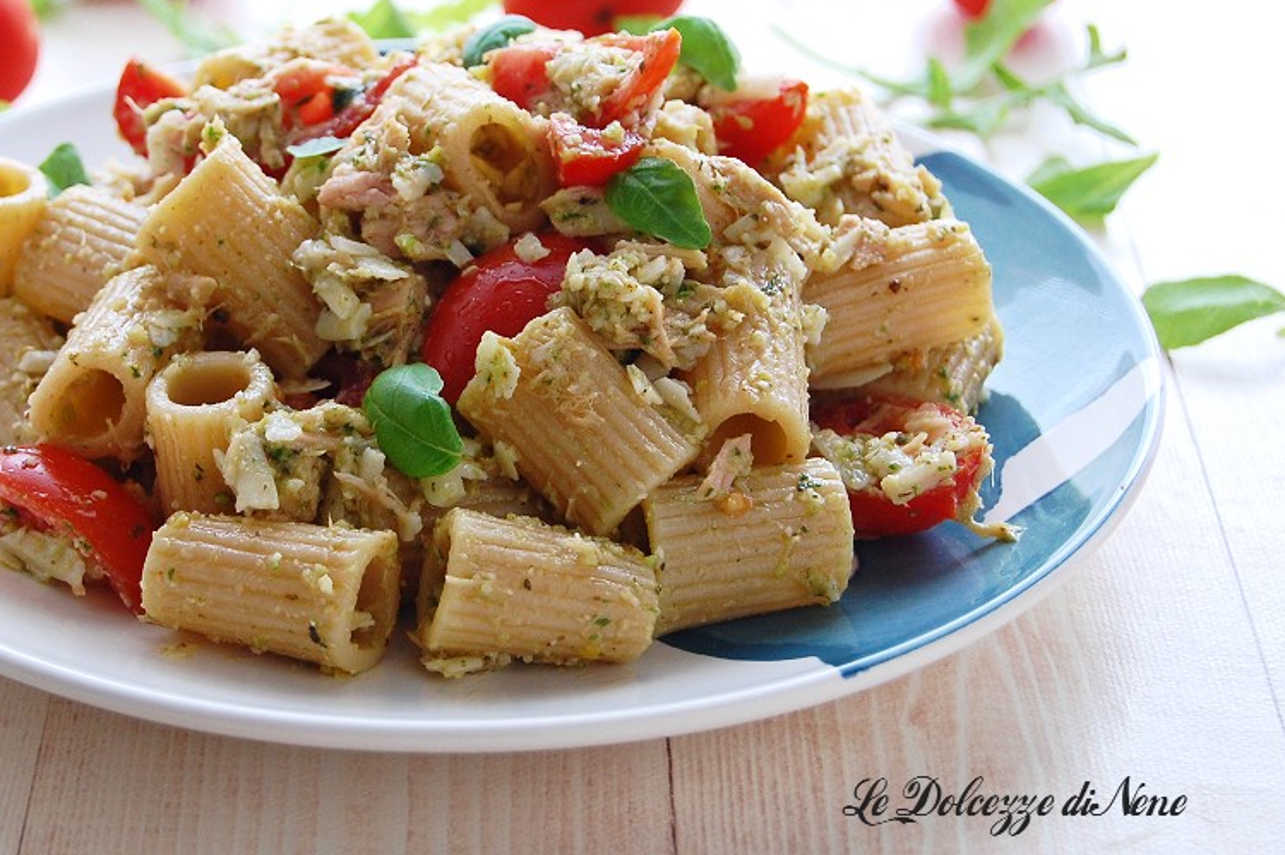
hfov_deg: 20.4
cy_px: 354
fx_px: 3567
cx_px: 504
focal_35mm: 100
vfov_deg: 13.7
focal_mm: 50
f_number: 5.6
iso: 450
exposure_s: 1/60
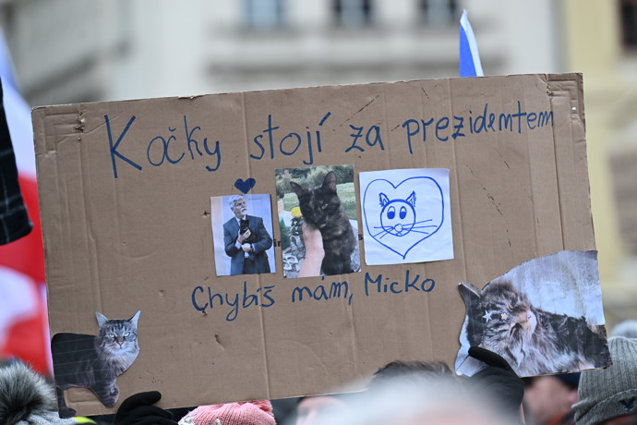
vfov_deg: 7.0
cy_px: 212
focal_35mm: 195
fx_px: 3450
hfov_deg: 10.5
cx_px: 318
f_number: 4.5
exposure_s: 1/640
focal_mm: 195
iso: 1000
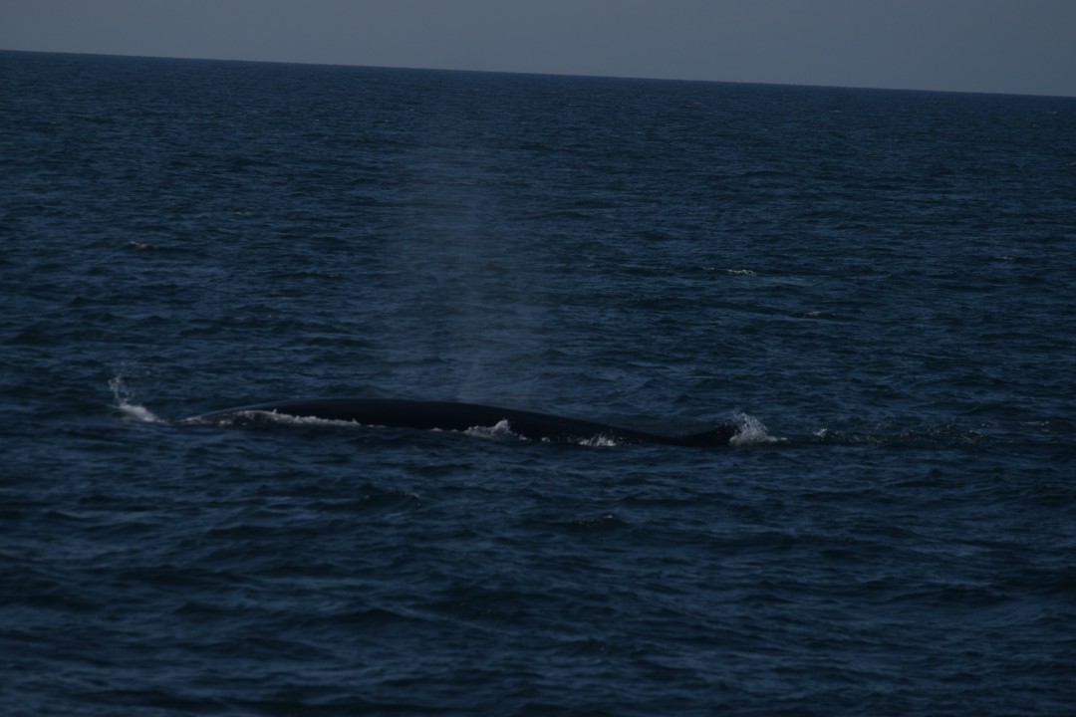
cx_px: 538
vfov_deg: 4.6
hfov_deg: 6.9
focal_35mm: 300
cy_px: 358
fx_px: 8966
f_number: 7.1
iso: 200
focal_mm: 200
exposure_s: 1/4000
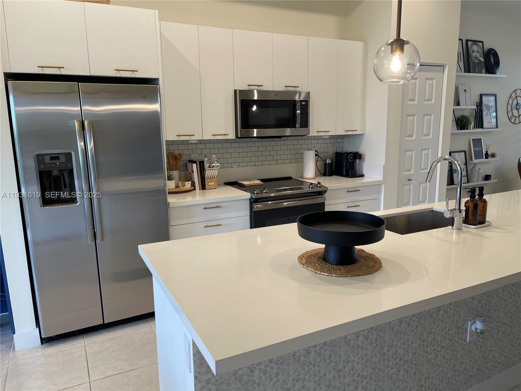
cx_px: 260
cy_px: 196
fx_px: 376
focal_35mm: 25
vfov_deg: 54.9
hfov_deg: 69.4
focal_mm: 5.1
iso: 80
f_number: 1.6
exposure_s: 1/60
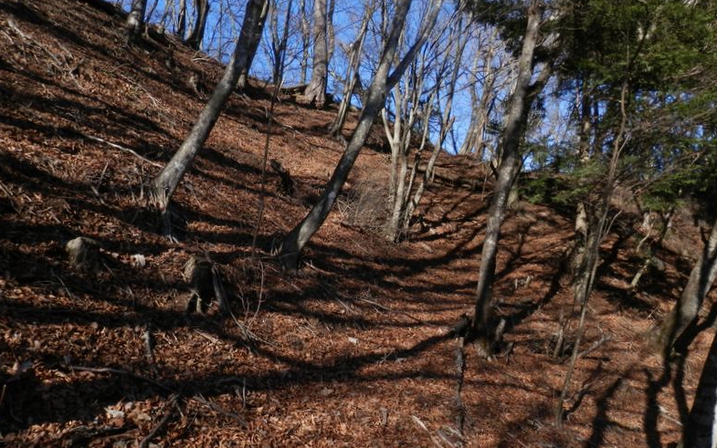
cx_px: 354
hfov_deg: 68.4
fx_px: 528
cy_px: 251
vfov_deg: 46.0
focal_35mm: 27
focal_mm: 4.5
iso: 80
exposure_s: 1/640
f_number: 3
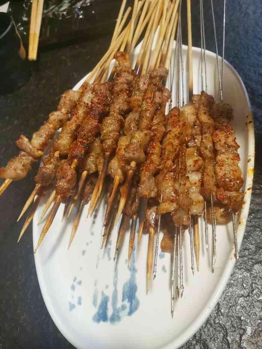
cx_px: 131
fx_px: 262
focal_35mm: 26
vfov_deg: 67.3
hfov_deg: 53.1
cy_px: 174
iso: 320
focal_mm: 5.5
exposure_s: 1/40
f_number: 1.8
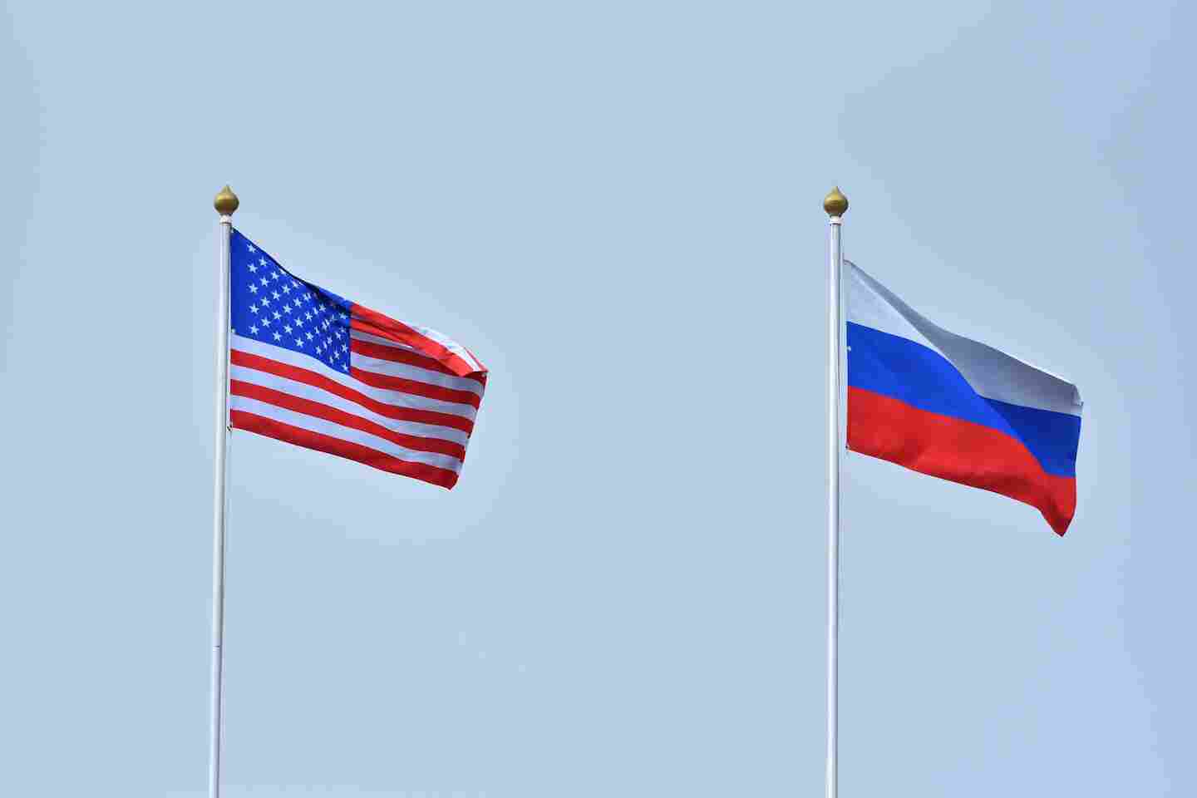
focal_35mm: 200
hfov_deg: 10.3
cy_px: 399
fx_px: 6649
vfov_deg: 6.9
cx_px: 598
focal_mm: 200
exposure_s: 1/2000
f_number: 4
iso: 100
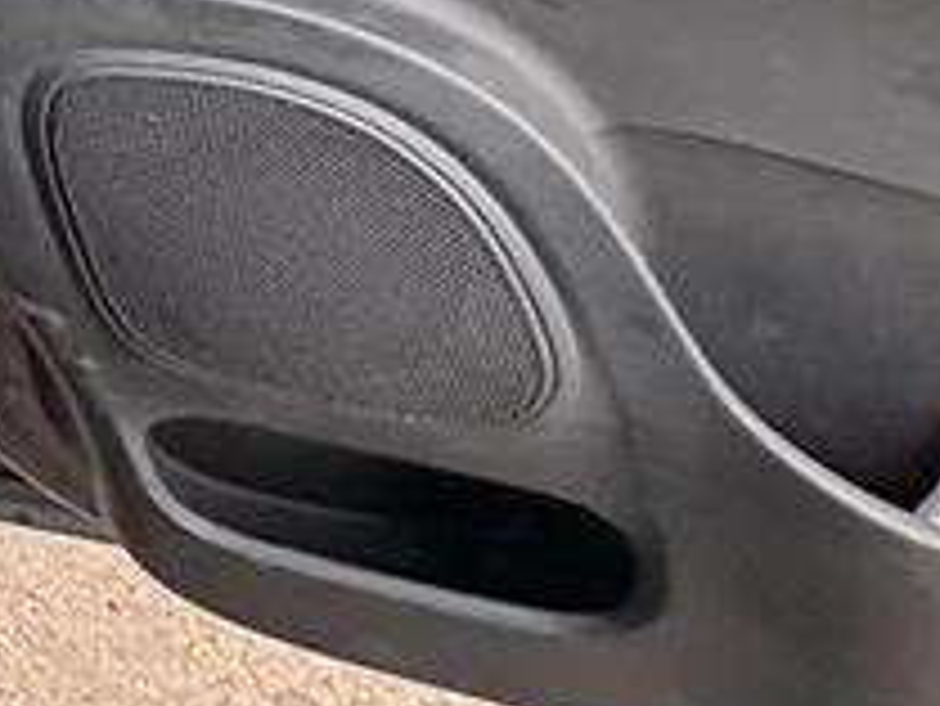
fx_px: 1630
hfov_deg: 18.0
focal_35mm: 60
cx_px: -1039
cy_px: -391
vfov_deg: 20.5
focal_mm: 2.22
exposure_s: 1/99
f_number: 2.2
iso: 160
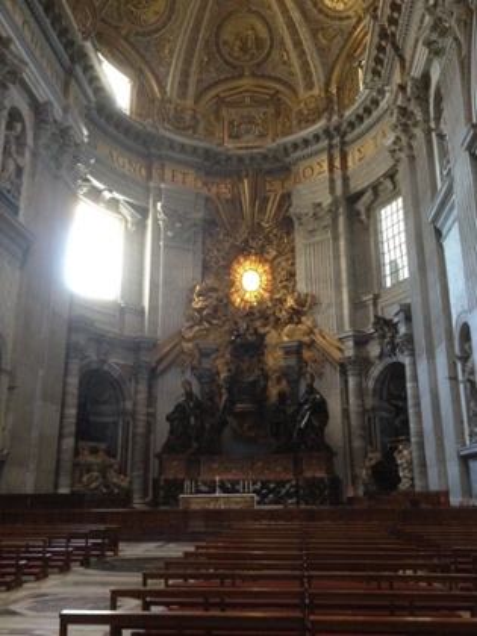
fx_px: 643
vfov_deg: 52.6
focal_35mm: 35
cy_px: 318
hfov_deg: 40.7
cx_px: 238
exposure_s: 1/20
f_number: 2.4
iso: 400
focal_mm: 4.28
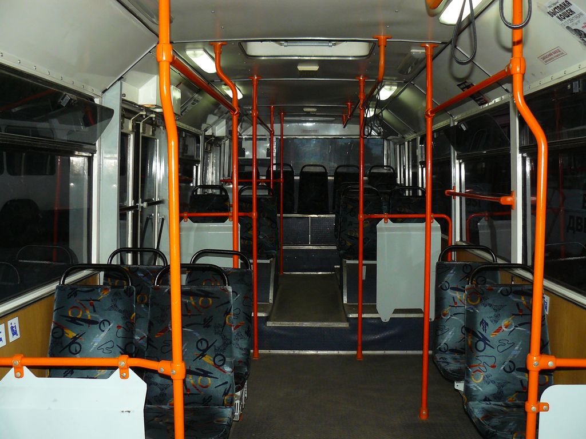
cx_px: 293
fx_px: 609
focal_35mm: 36
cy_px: 220
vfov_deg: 39.7
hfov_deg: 51.4
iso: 200
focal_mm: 6
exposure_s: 1/80
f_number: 2.8
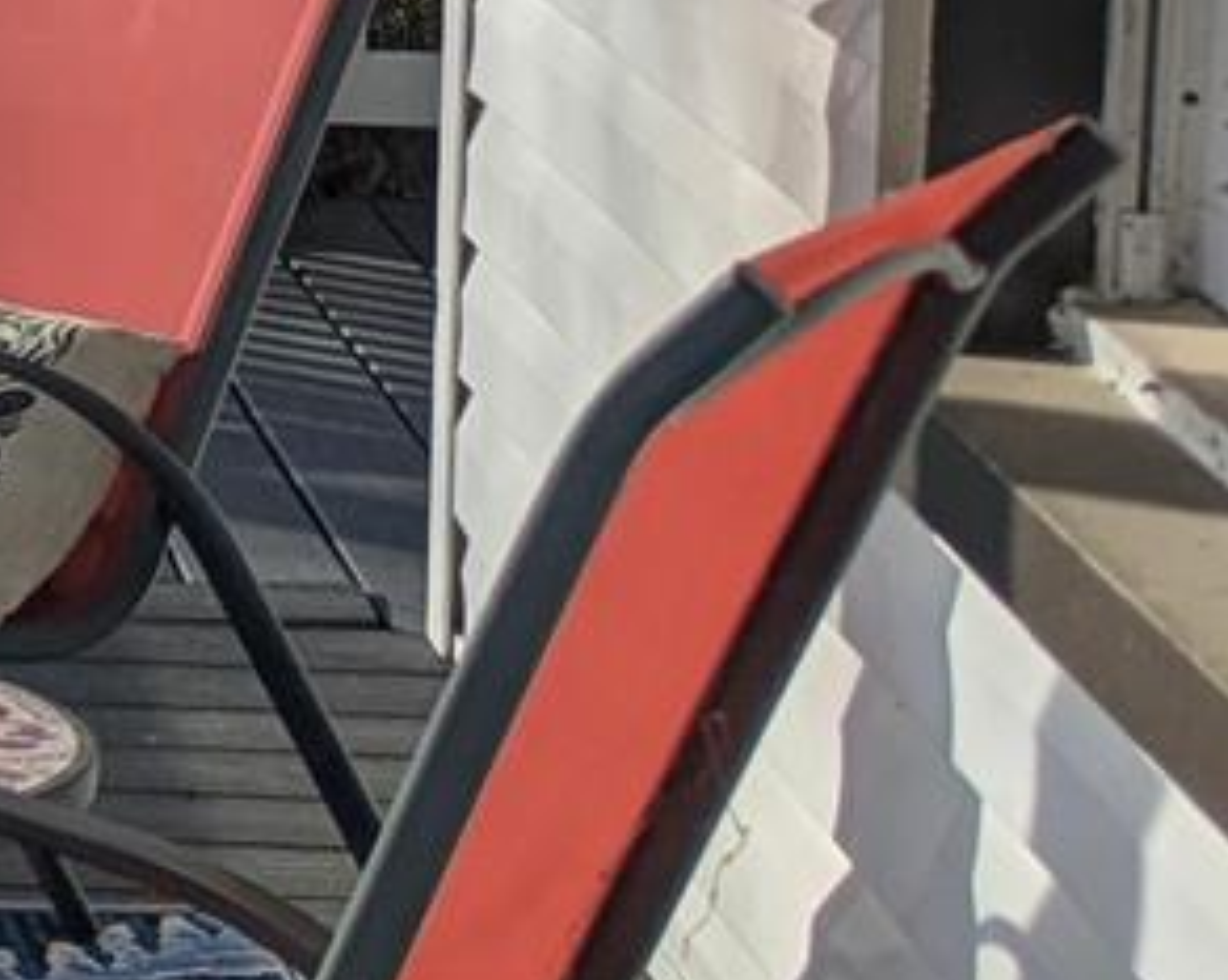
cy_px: -273
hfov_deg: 9.0
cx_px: -2755
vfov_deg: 9.3
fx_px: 5954
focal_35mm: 164
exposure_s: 1/1953
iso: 45
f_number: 1.85
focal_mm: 6.81
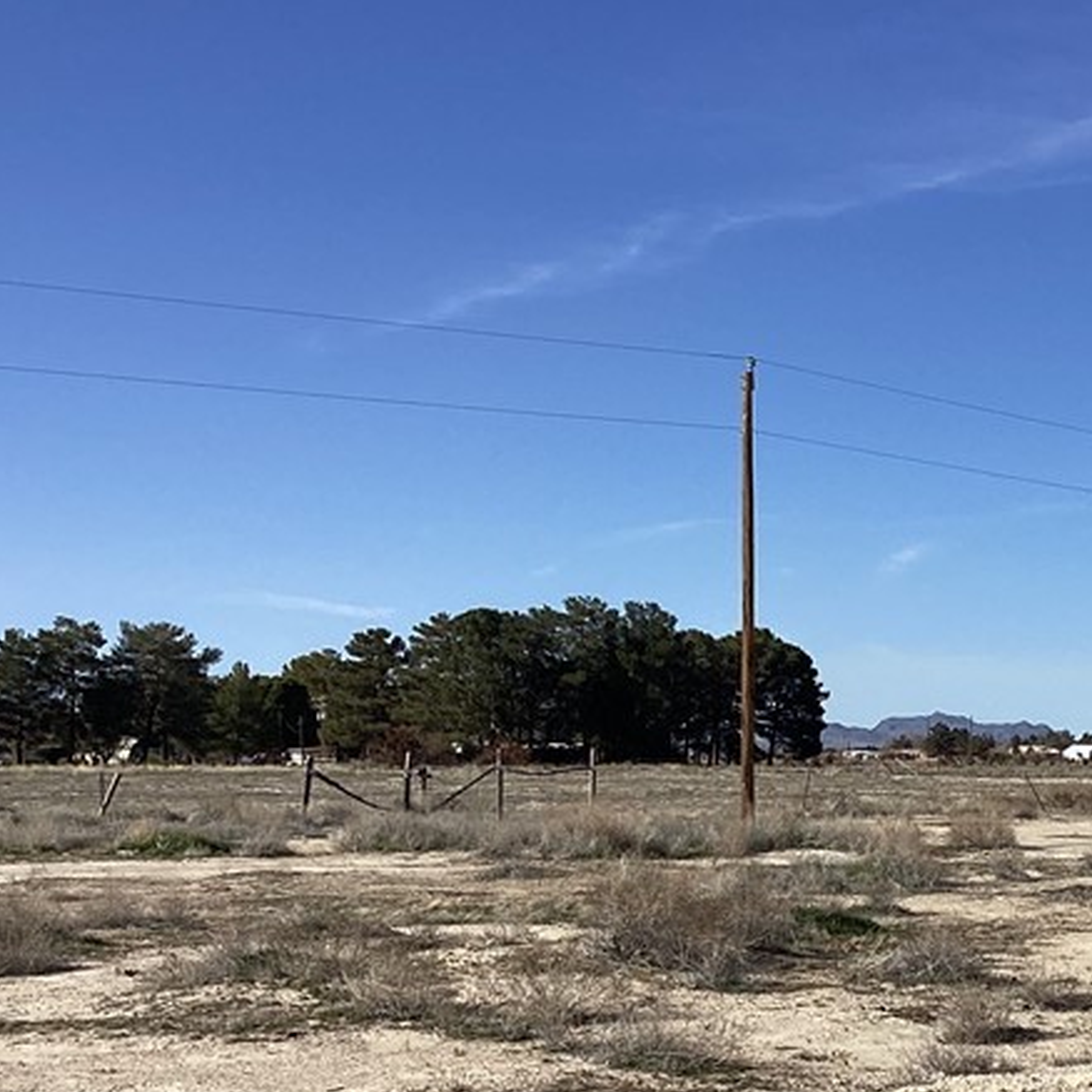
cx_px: 903
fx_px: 2284
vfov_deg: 26.7
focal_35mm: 64
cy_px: 770
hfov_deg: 26.3
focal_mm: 3.3
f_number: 2.4
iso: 25
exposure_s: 1/2331
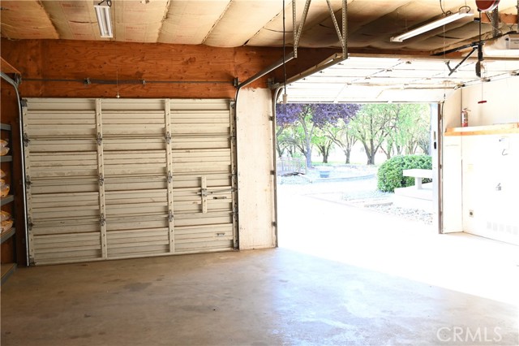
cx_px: 260
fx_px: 497
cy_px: 173
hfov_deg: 55.1
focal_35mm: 34
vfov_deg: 38.3
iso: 1600
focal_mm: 34.5
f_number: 5.6
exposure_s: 1/125
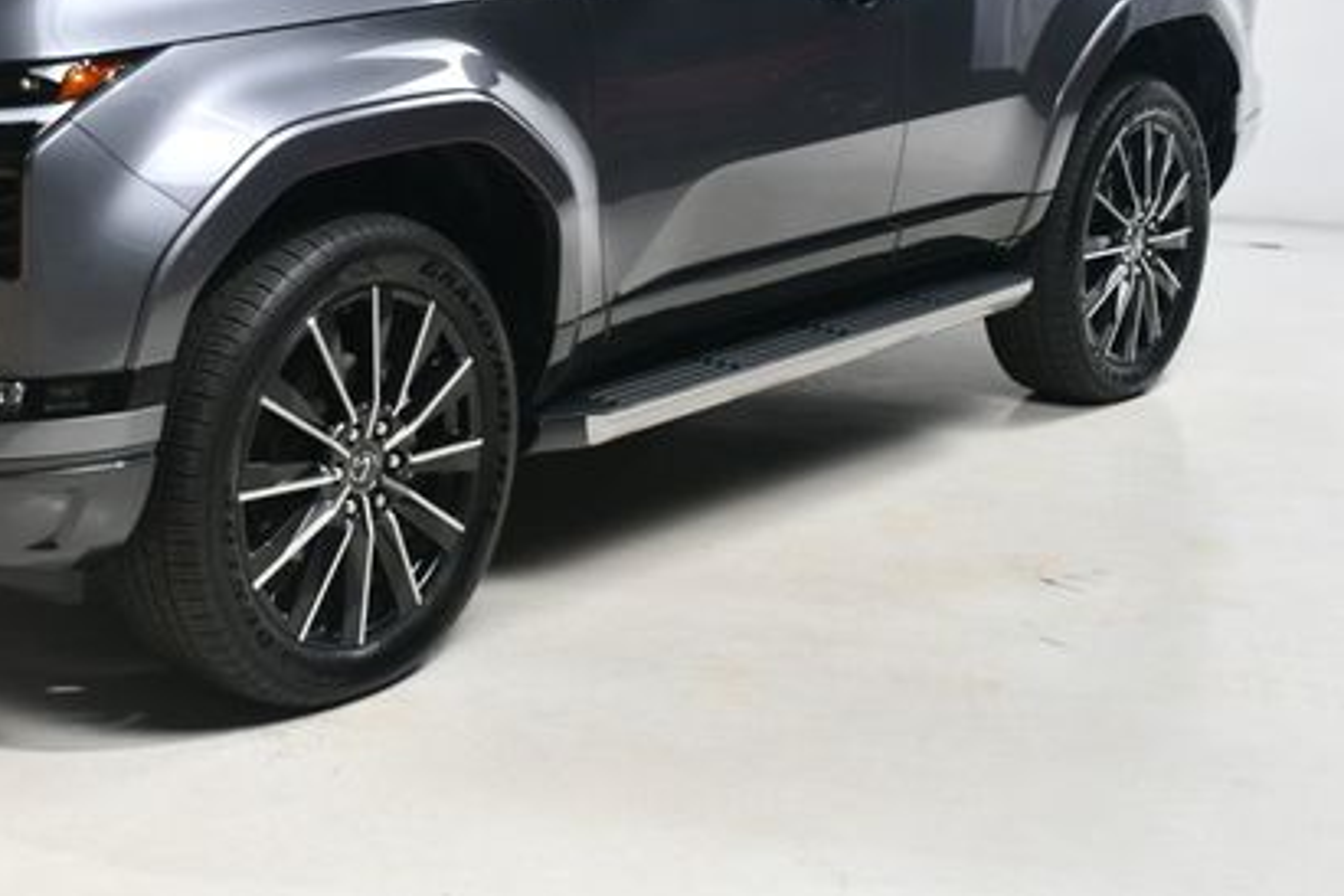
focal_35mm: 70
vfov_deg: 19.3
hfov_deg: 28.5
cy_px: 203
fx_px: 2613
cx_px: 360
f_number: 11
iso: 100
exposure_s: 1/160
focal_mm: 30
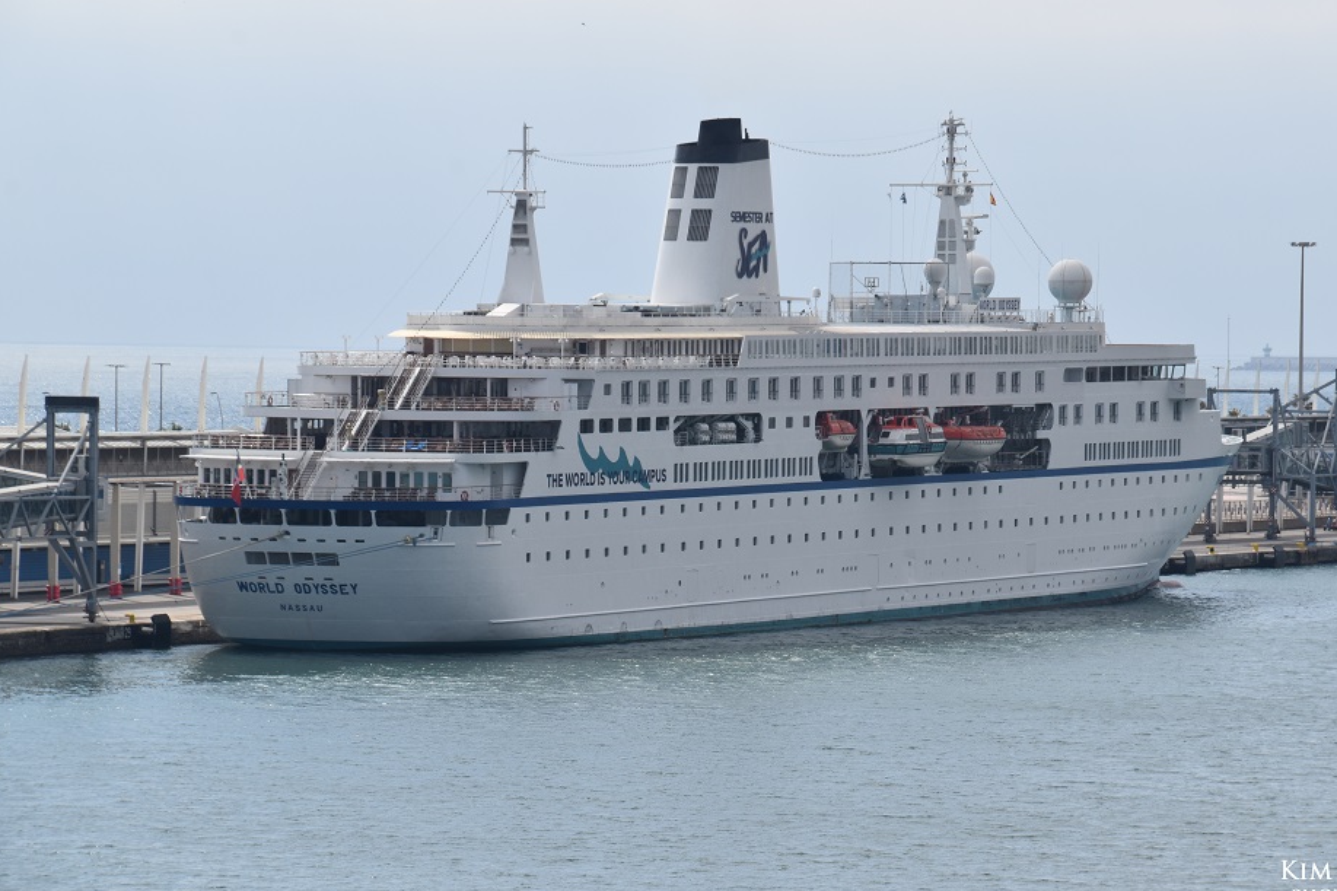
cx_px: 710
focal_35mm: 201
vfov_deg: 6.8
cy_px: 413
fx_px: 7463
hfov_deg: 10.2
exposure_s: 1/500
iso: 200
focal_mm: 120
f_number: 11
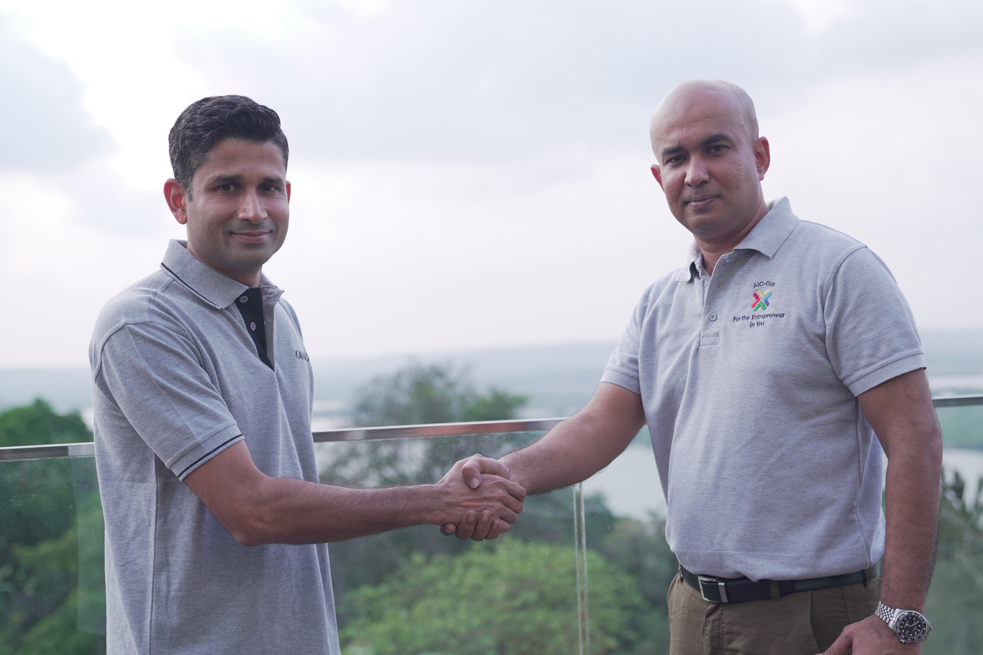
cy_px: 328
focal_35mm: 46
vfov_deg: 29.2
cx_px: 492
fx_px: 1256
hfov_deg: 42.7
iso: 200
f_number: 2.8
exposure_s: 1/320
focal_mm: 46
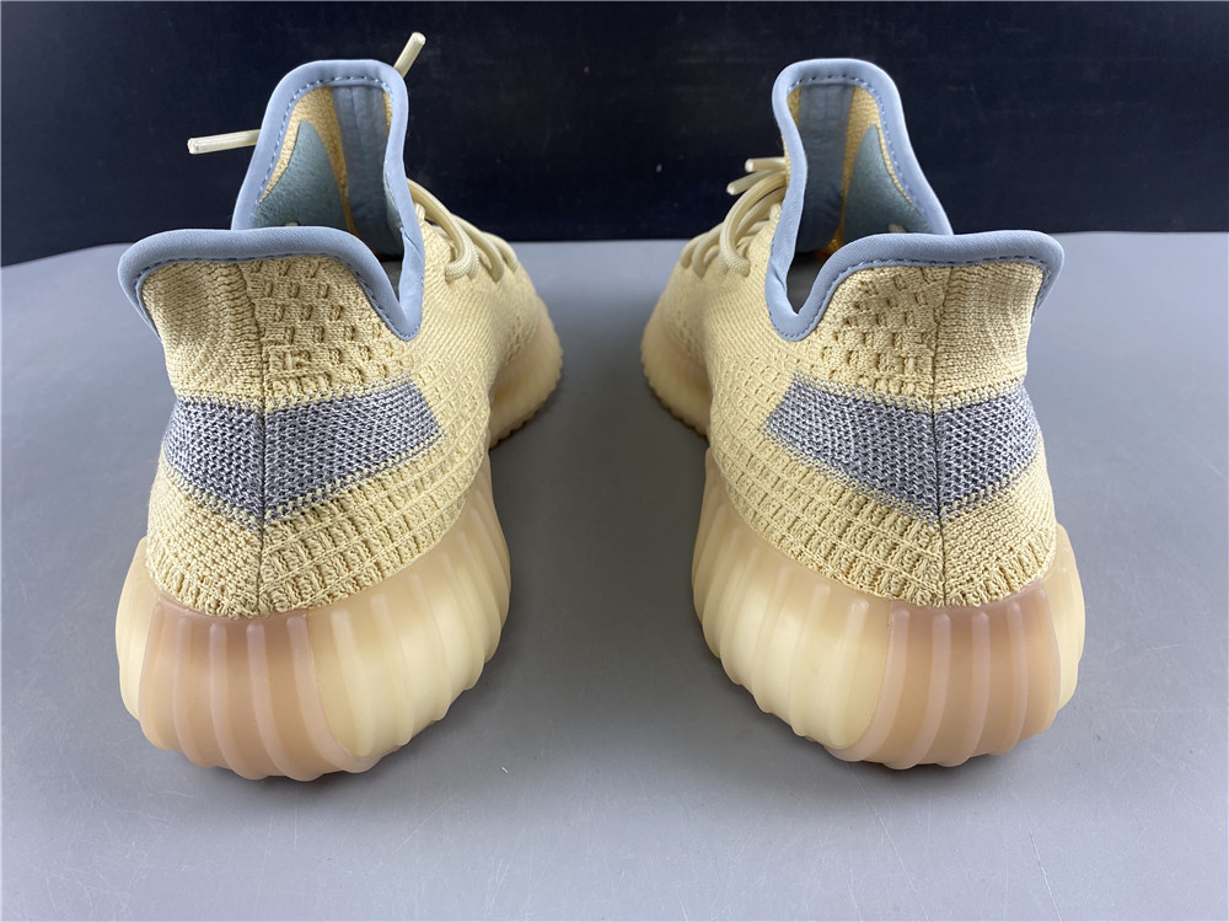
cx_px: 614
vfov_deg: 53.1
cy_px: 461
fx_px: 923
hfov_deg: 67.3
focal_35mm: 26
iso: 64
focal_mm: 4.25
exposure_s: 1/100
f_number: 1.8
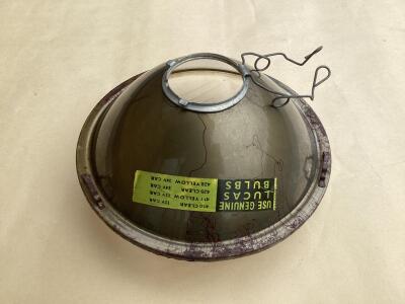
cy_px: 152
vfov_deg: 45.4
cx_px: 202
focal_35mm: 31
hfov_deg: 58.4
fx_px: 363
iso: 25
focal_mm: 3.3
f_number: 2.4
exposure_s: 1/351
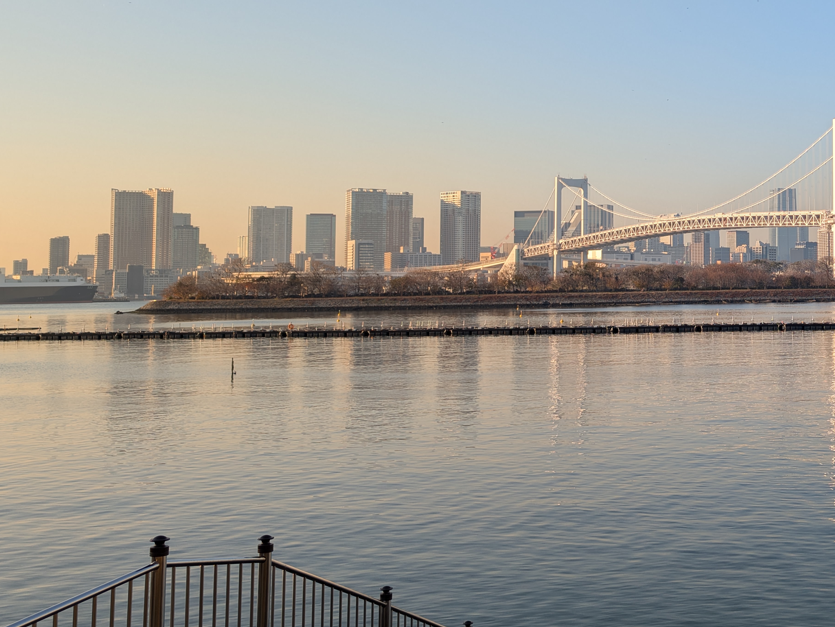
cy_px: 162
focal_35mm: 54
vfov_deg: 26.7
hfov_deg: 32.6
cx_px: 837
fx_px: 1303
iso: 21
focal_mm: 6.9
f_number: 1.68
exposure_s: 1/949
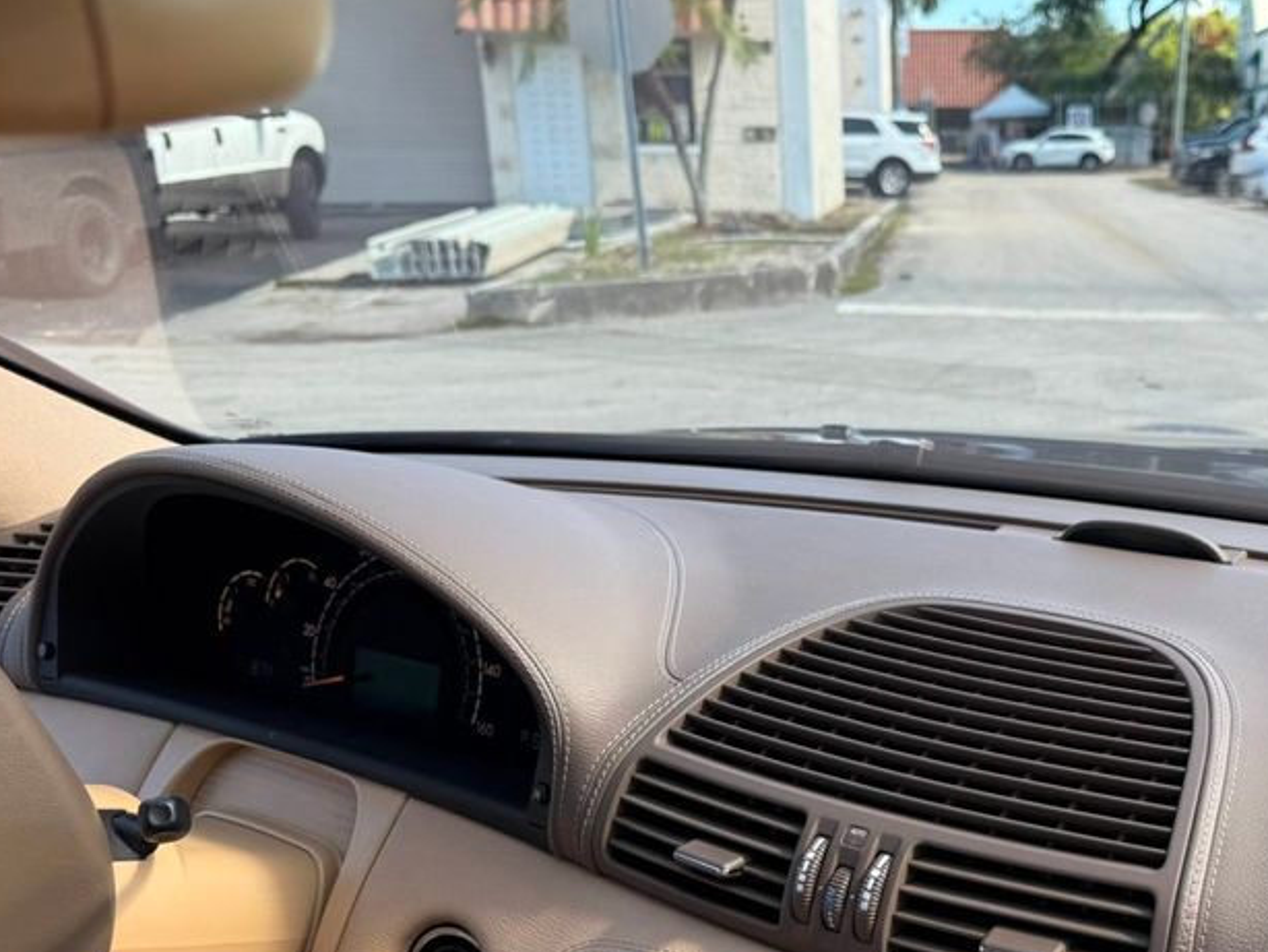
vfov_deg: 35.7
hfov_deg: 44.7
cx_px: 1000
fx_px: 1466
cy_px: 620
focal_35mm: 40
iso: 80
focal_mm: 6.76
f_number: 1.78
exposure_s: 1/677
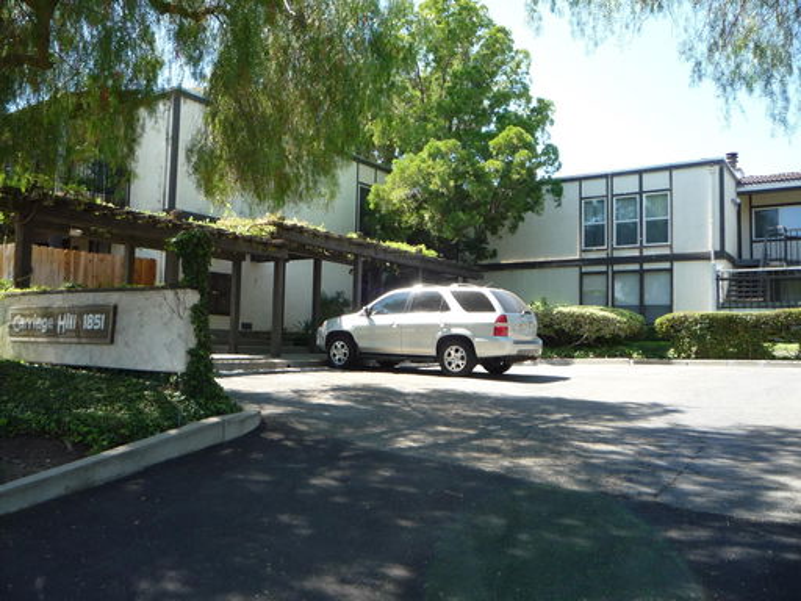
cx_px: 400
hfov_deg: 60.0
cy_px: 300
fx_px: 694
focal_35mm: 30
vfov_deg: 46.8
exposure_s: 1/125
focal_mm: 5.2
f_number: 4
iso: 100
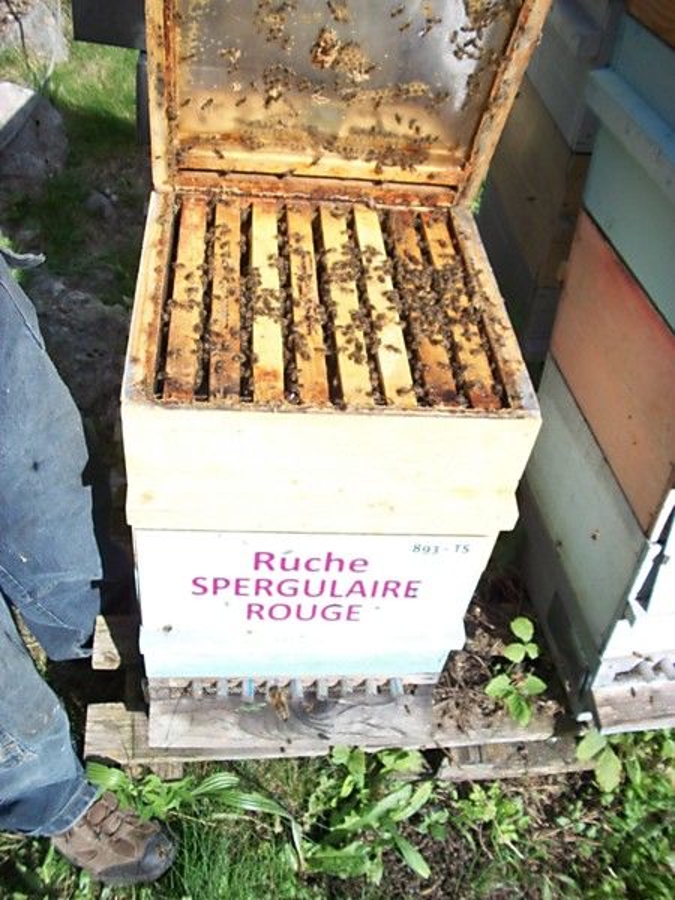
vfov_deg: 56.8
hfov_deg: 44.2
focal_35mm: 32
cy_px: 450
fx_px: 832
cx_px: 338
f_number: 2.9
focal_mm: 5.7
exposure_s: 1/800
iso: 80
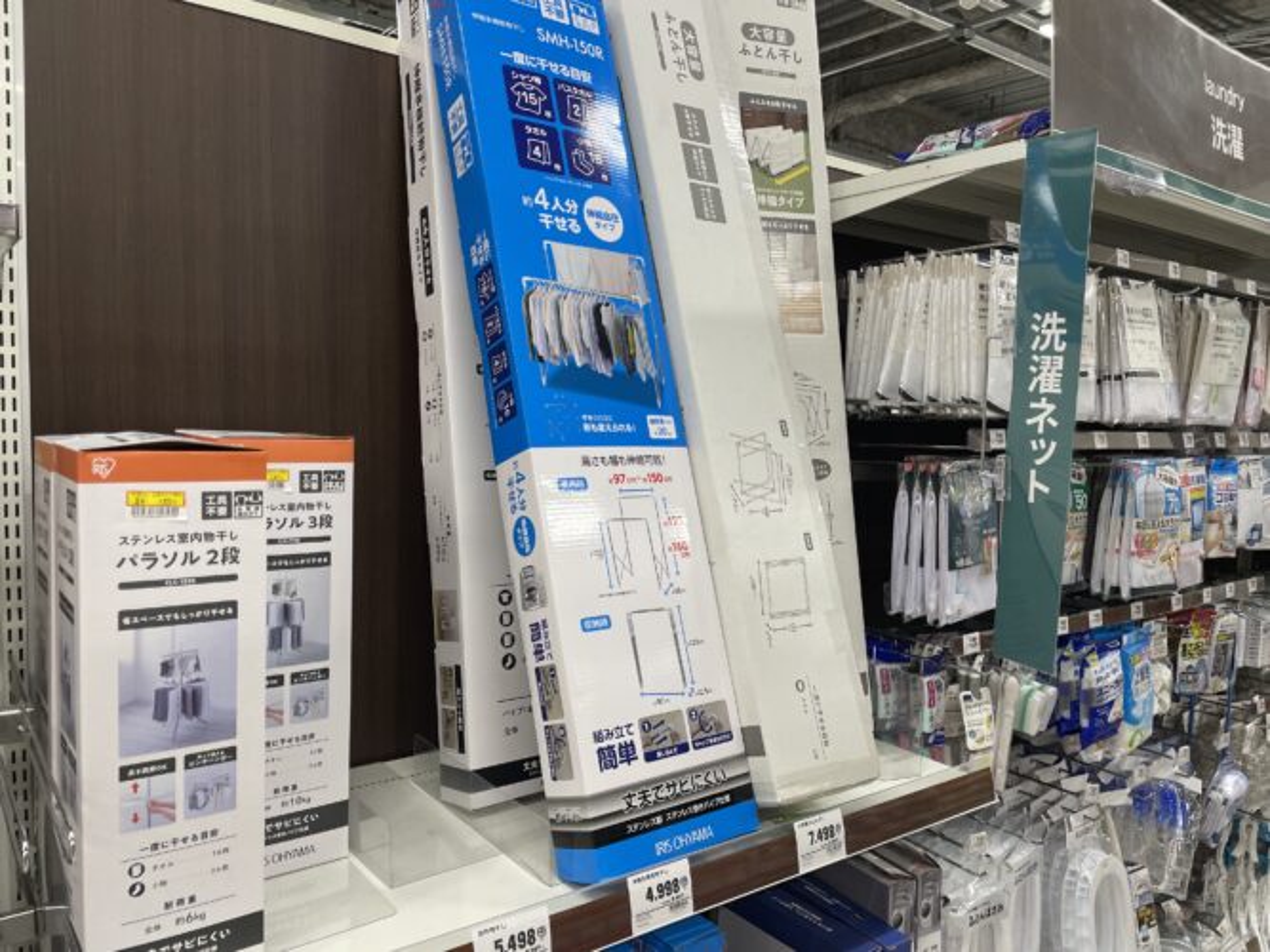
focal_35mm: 26
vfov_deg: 53.0
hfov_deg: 67.3
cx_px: 635
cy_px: 476
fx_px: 954
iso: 80
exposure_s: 1/100
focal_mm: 4.2
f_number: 1.6
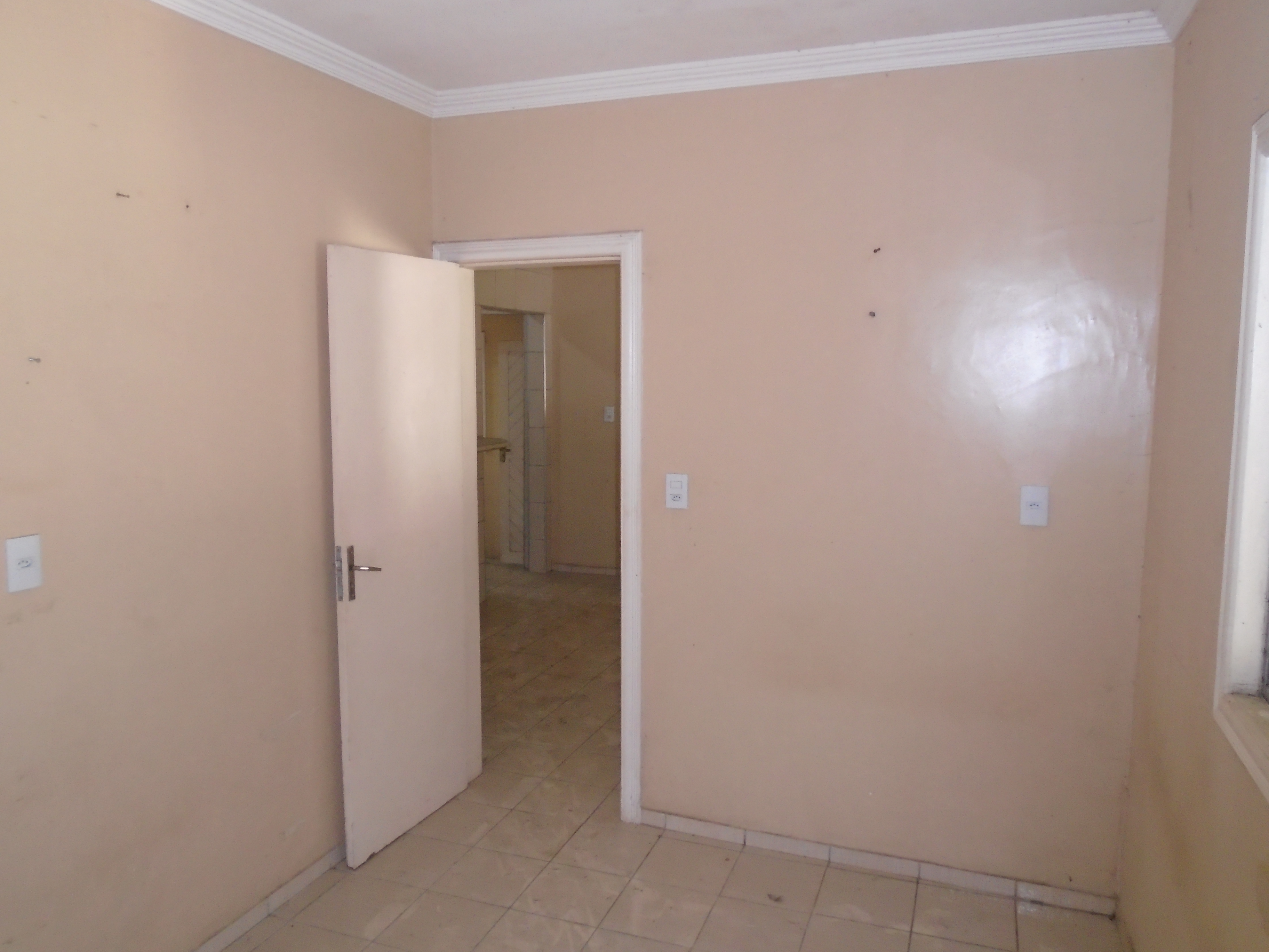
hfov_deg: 67.3
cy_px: 476
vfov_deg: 53.1
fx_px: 953
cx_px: 634
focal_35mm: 26
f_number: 3.2
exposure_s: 1/60
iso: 400
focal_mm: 4.6
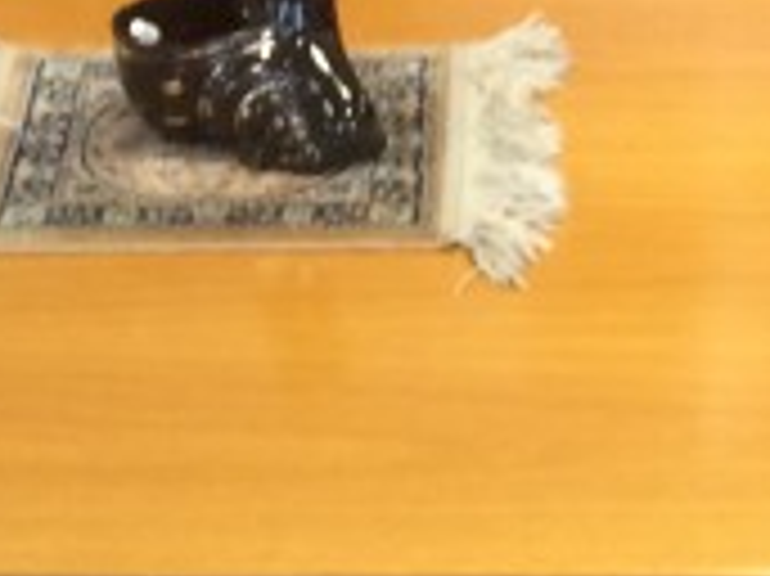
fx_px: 4001
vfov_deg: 7.5
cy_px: -958
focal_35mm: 180
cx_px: 617
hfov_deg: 11.0
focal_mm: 4.12
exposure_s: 1/30
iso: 125
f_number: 2.2
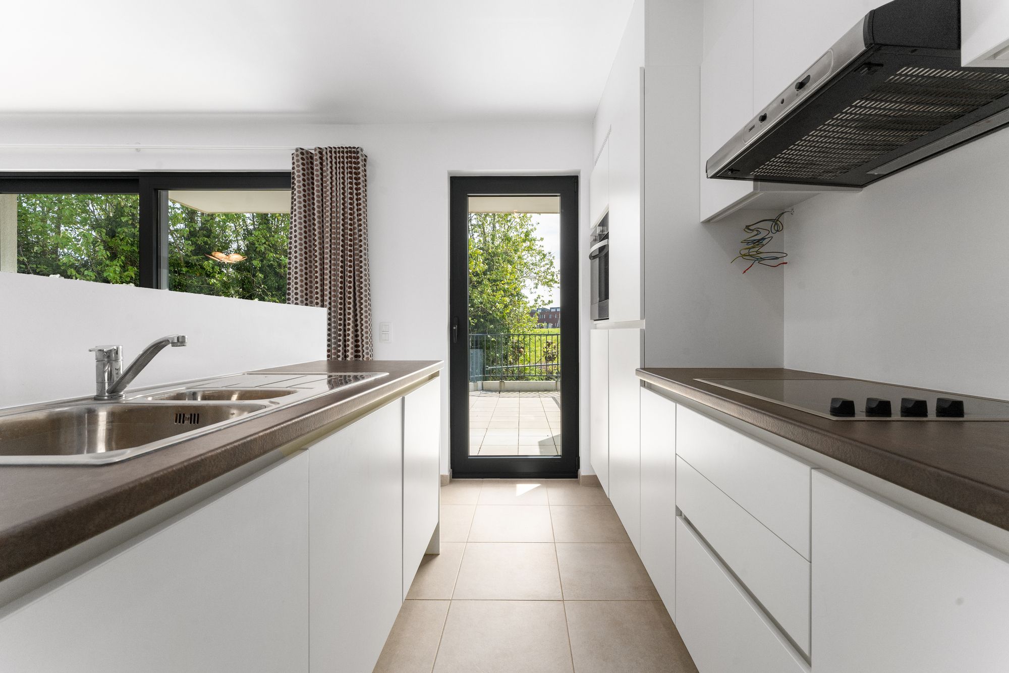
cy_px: 336
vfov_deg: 81.2
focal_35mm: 14
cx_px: 504
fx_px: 392
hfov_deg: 104.2
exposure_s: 1/60
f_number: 11
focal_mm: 14
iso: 250
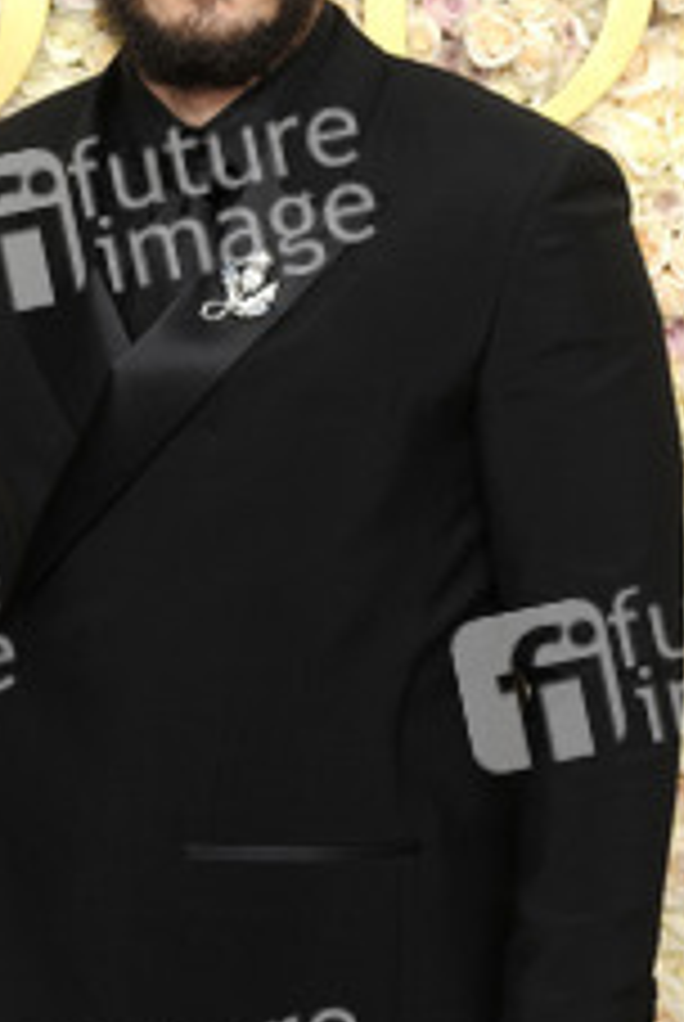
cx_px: 277
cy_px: 441
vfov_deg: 11.1
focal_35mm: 185
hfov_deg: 7.4
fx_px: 5256
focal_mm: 105
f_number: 13
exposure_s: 1/250
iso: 1000
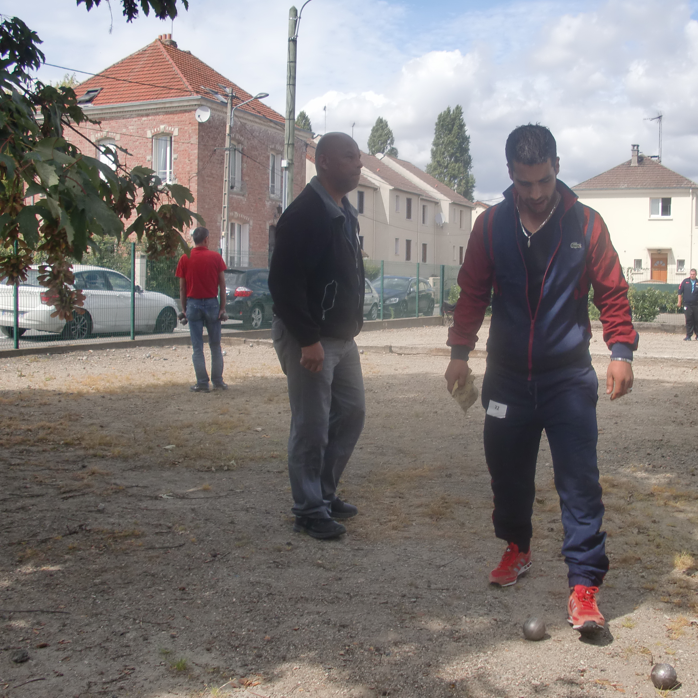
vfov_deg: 39.2
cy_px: 350
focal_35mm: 43
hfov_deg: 39.1
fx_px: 981
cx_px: 395
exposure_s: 1/160
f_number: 7.9
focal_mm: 6.3
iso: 64
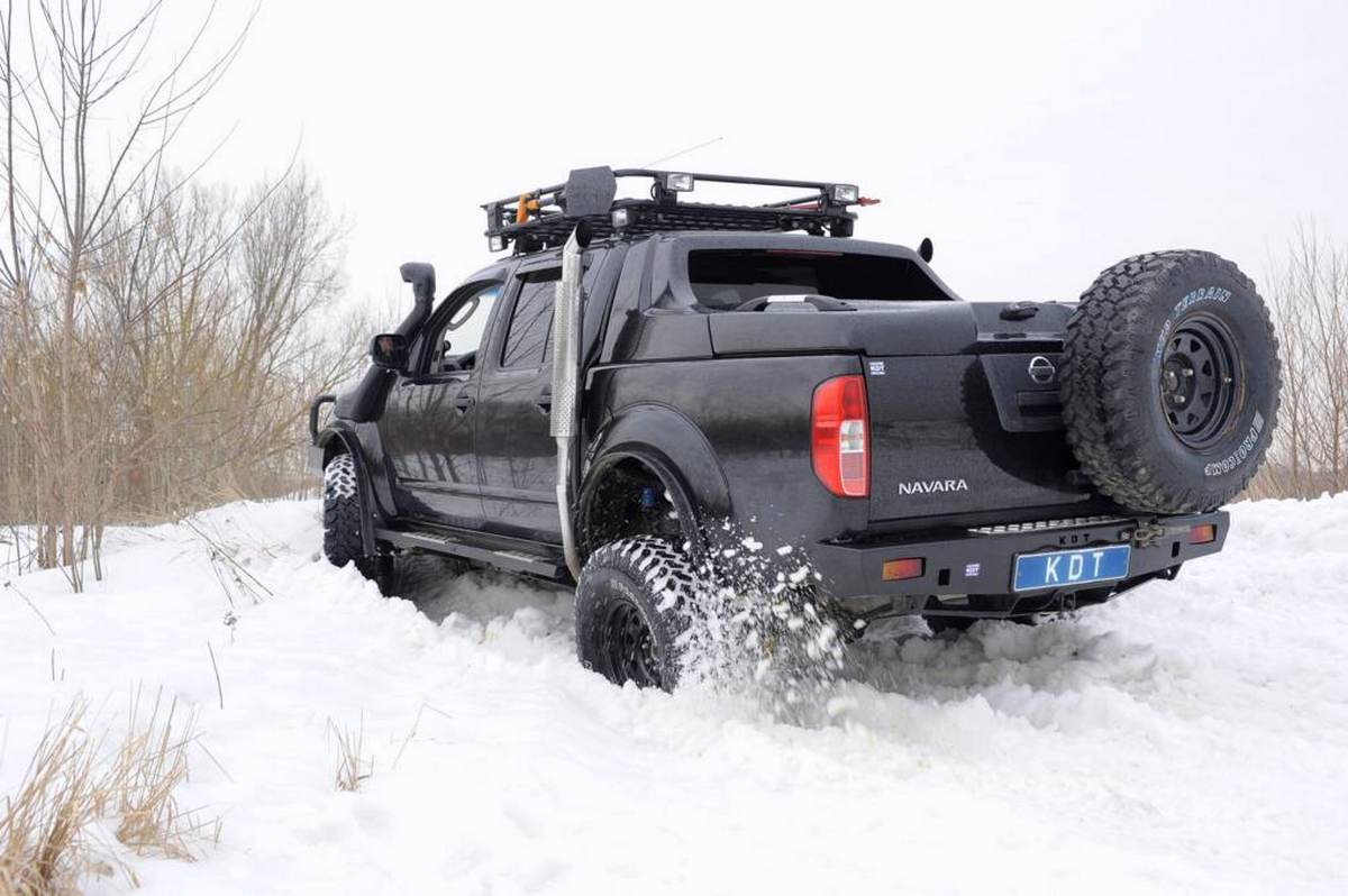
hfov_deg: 48.5
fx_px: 1497
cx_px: 674
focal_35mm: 40
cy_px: 448
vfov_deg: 33.3
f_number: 8
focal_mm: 40
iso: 400
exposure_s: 1/80
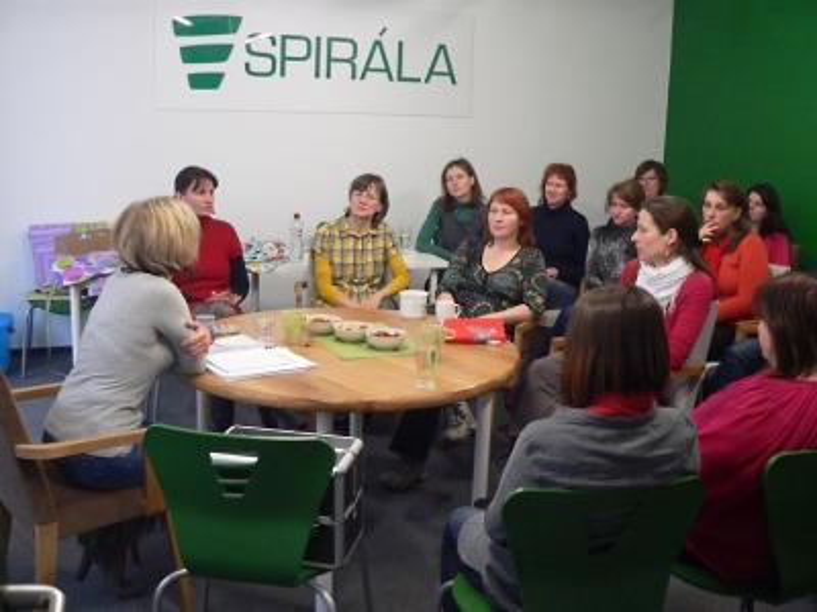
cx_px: 408
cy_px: 306
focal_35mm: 36
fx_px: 850
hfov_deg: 51.4
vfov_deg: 39.7
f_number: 2.8
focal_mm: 6
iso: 200
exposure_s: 1/8
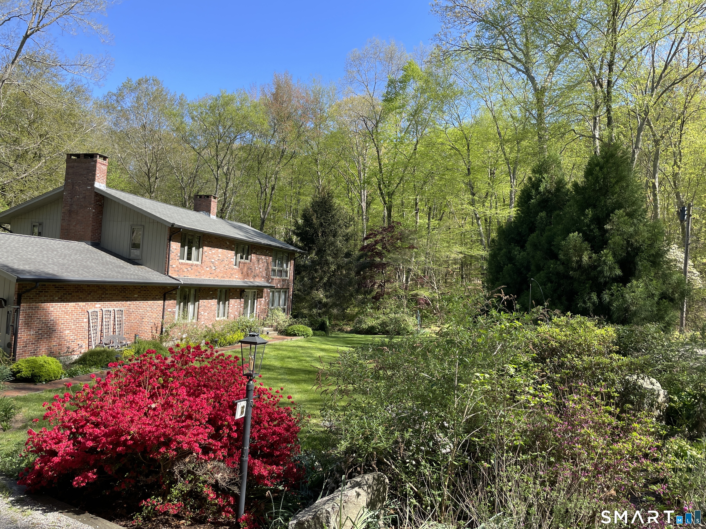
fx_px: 530
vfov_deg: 53.1
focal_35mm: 26
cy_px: 264
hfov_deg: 67.3
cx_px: 353
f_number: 1.6
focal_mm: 4.2
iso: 32
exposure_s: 1/963
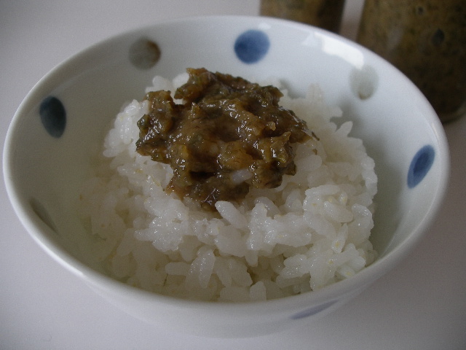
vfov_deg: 38.7
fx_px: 498
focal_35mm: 37
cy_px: 175
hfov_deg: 50.1
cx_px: 233
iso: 80
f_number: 2.8
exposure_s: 1/80
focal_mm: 7.8
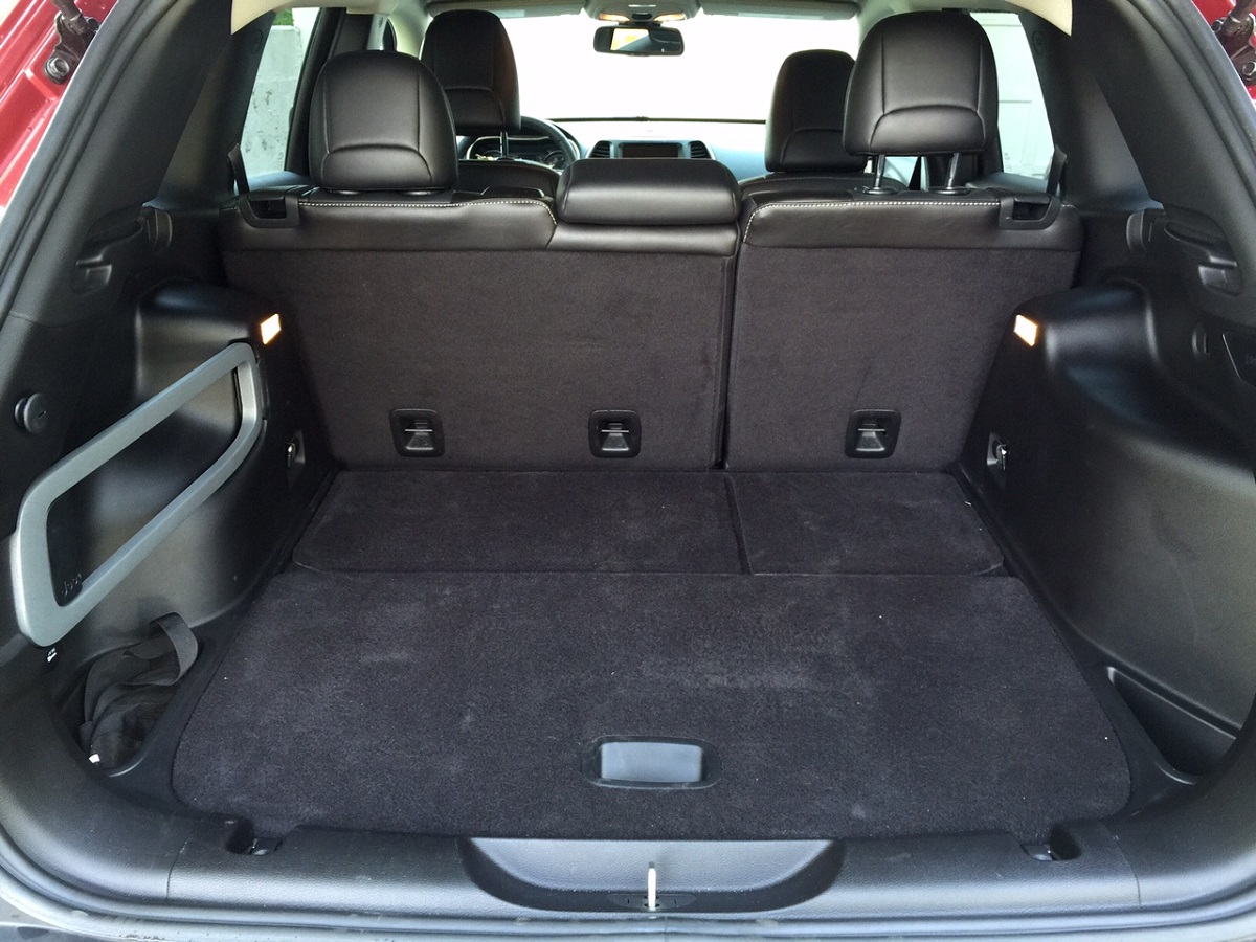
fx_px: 1052
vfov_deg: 48.2
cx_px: 628
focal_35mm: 29
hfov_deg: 61.7
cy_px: 471
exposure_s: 1/15
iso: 40
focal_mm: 4.15
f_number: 2.2
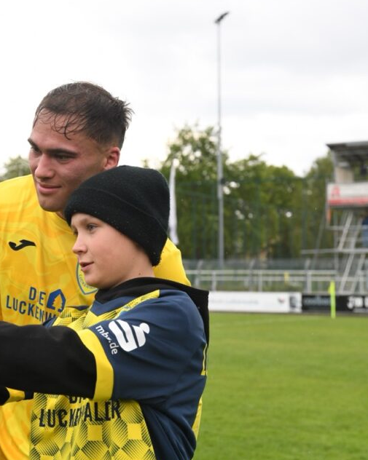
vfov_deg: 26.1
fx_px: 995
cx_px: 86
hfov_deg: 20.8
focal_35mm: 73
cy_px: 215
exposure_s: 1/1600
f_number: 4.5
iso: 1250
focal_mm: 48
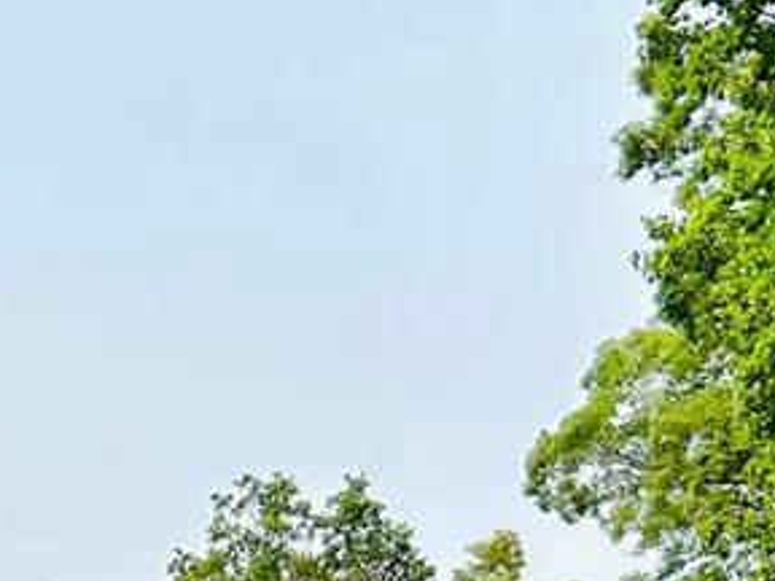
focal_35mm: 130
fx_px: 2911
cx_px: -457
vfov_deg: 10.2
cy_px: 1315
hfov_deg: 14.0
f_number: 1.5
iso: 50
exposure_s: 1/6579
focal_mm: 5.7
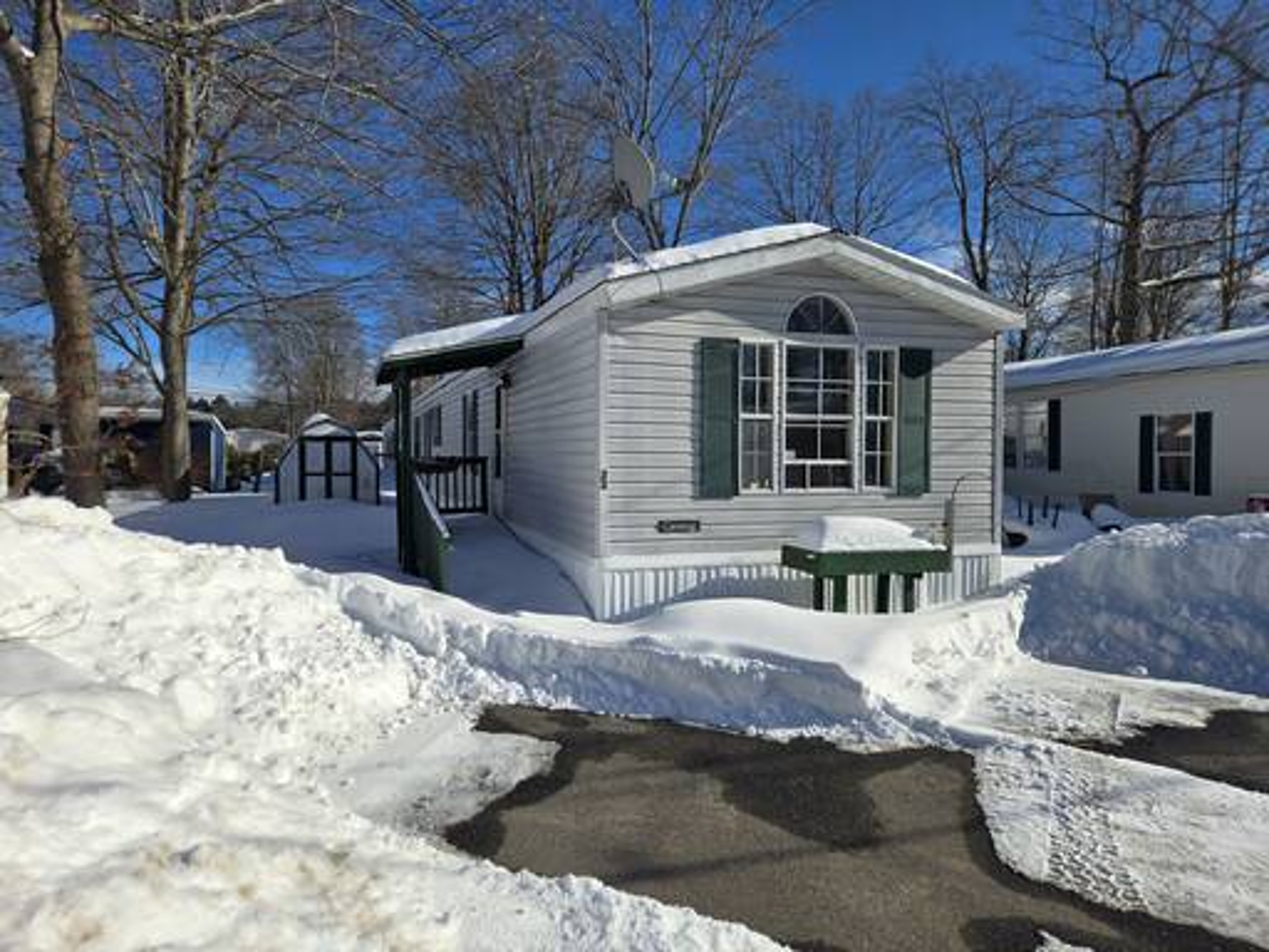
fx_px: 843
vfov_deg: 58.9
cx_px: 634
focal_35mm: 23
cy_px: 476
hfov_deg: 73.9
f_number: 1.8
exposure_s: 1/2866
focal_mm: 5.4
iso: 25
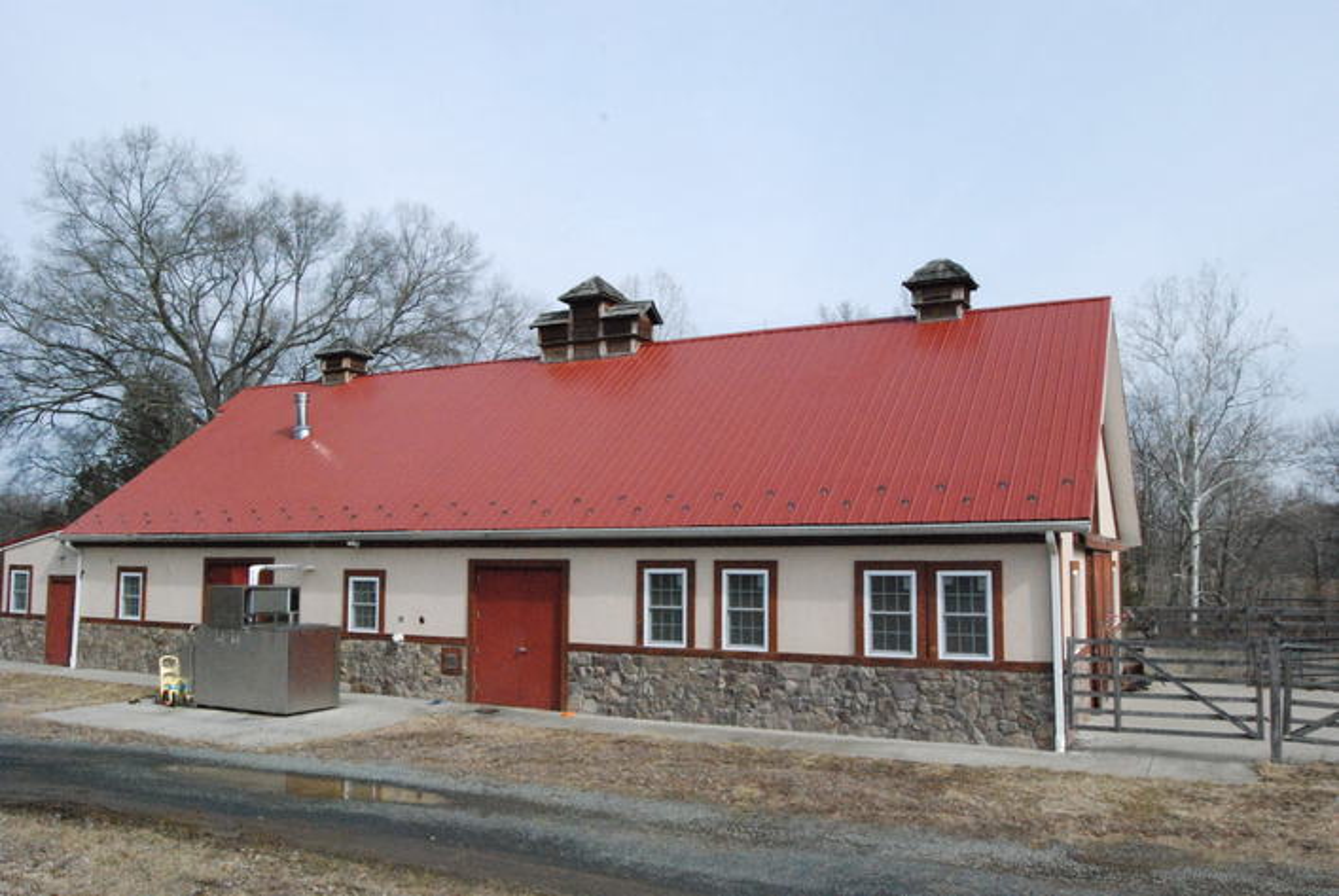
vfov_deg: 48.0
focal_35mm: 27
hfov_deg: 67.3
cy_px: 448
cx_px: 670
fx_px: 1005
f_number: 18
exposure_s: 1/1250
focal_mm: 18
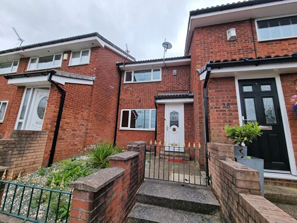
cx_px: 148
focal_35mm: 13
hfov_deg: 106.2
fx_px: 112
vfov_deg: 89.9
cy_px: 112
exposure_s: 1/640
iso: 50
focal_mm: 2.2
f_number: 2.2
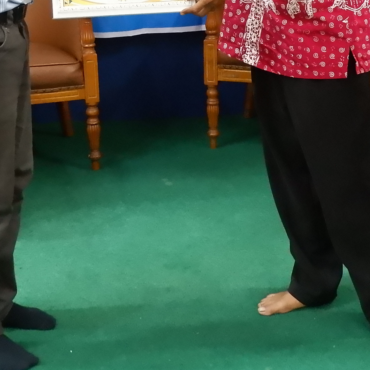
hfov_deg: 18.5
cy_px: -33
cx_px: 195
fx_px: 1137
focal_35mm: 94
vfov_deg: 17.9
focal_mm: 19.2
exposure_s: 1/20
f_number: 3.8
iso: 3200
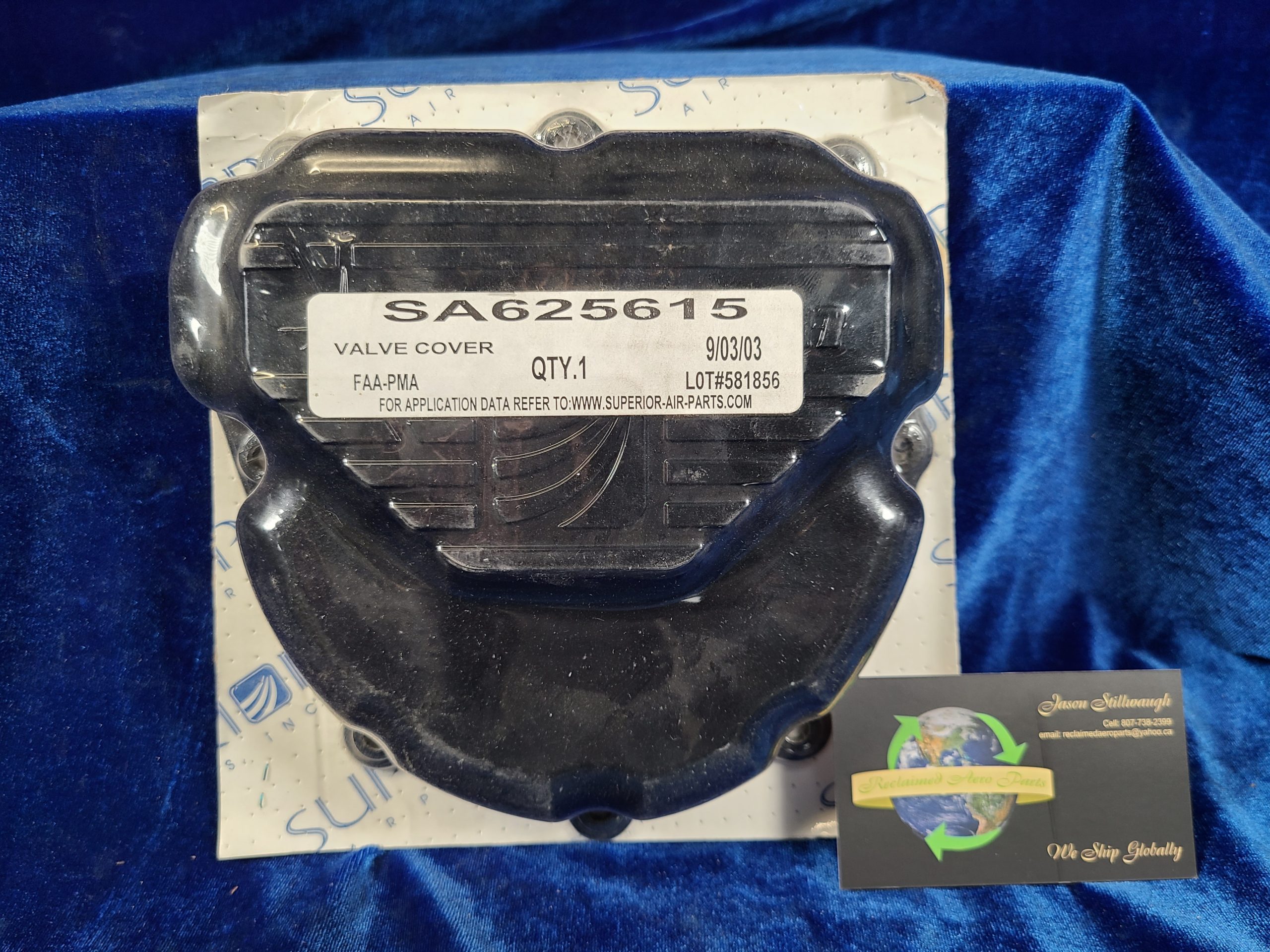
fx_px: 954
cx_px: 635
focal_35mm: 26
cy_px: 476
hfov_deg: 67.3
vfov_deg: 53.1
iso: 50
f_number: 1.8
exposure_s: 1/60
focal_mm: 5.4
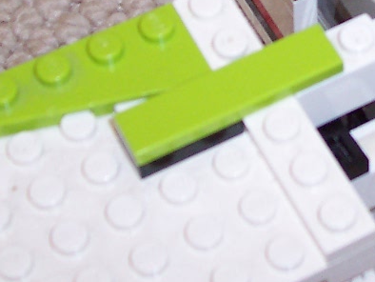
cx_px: 373
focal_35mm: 140
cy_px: 20
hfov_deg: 13.9
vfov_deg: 10.5
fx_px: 1518
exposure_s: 1/60
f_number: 3
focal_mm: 7
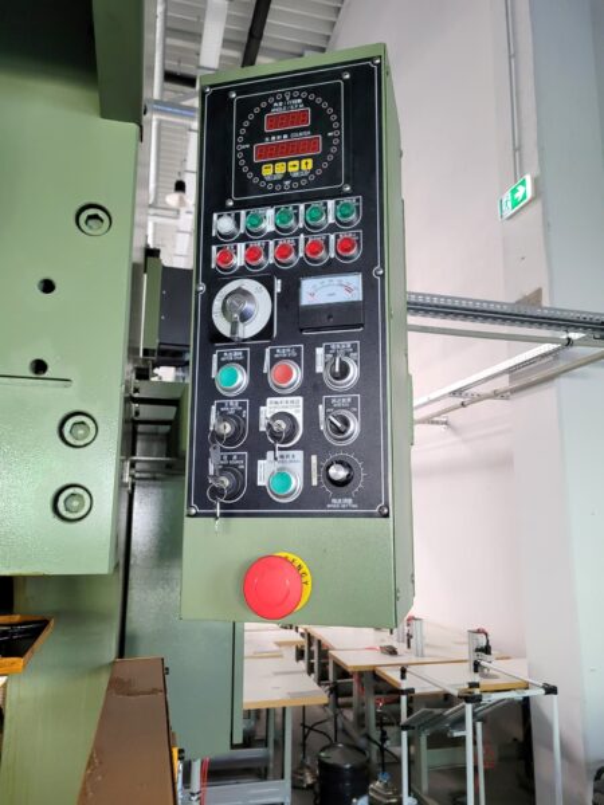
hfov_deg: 53.1
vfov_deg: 67.3
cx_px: 302
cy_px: 402
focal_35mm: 26
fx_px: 605
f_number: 1.8
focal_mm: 5.4
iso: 250
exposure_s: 1/100
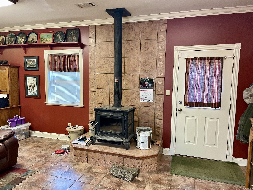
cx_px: 126
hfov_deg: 67.3
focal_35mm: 26
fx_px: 190
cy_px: 95
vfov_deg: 53.1
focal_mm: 4.2
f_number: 1.6
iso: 400
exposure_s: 1/60
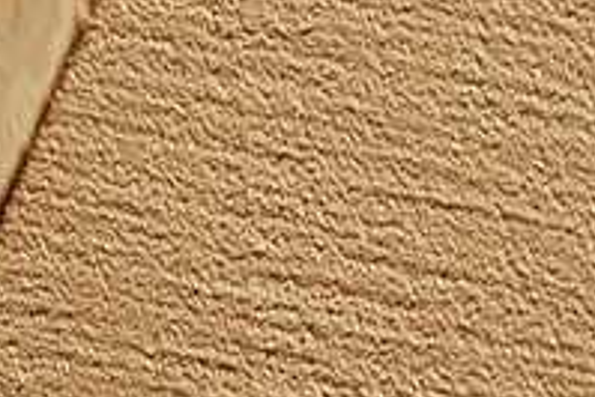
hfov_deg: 2.6
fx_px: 13049
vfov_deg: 1.7
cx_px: 152
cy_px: -806
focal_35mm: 789
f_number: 10
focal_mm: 70
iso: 160
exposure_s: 1/250
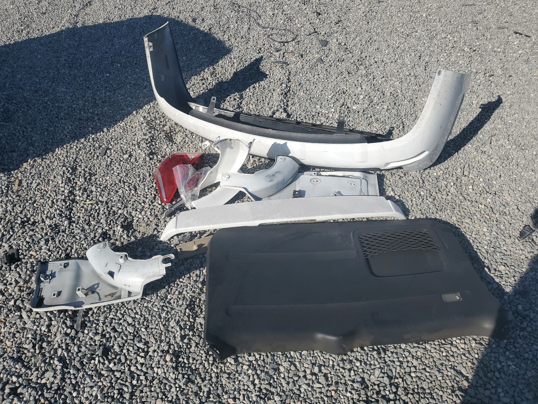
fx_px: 404
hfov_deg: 67.3
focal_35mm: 26
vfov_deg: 53.1
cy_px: 202
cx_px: 269
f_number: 1.5
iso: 50
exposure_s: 1/5000
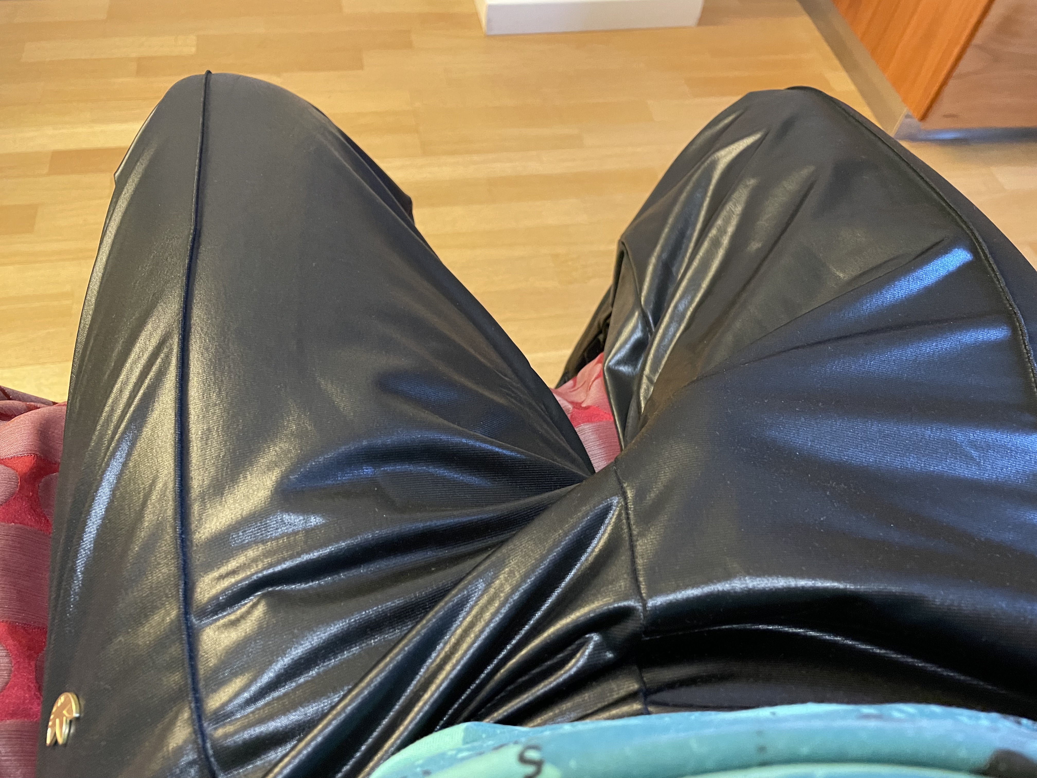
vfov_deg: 53.1
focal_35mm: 26
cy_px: 389
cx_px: 518
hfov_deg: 67.3
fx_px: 779
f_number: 1.6
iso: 500
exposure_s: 1/40
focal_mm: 4.2
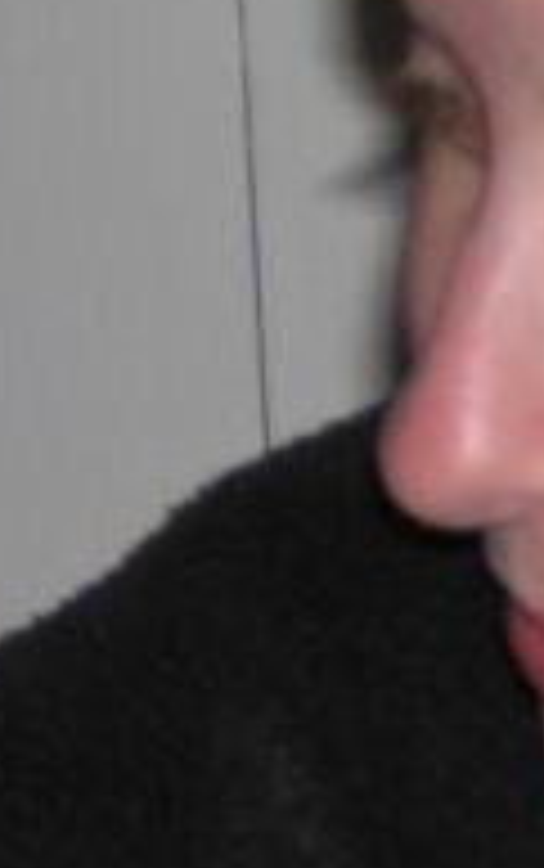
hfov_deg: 3.4
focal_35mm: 379
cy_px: 76
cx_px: 1155
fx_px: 8970
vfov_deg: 5.5
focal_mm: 14.1
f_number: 4.7
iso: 173
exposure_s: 1/60.1
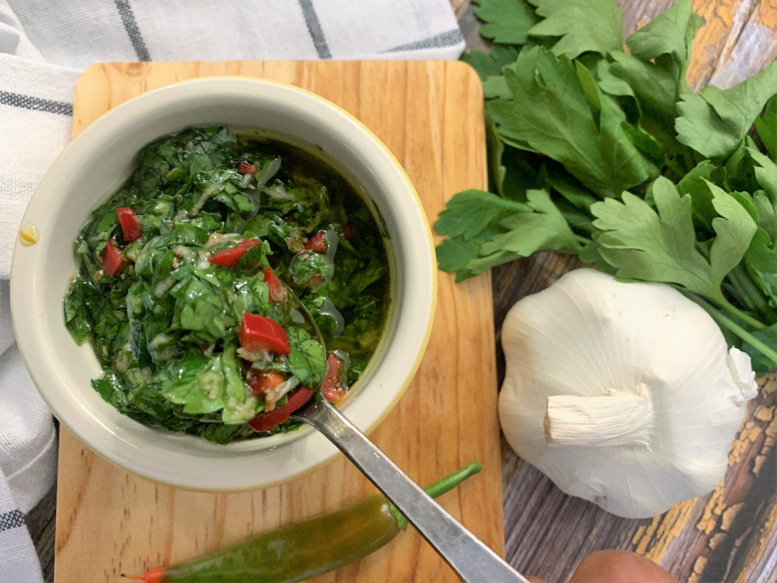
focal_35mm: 26
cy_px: 292
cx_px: 388
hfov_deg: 67.3
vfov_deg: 53.1
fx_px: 584
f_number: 1.8
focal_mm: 4.25
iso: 320
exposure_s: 1/50
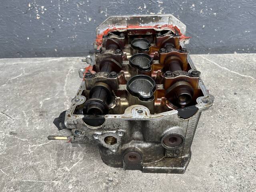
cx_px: 128
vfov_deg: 53.1
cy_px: 96
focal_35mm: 26
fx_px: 192
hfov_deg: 67.3
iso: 40
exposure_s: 1/269
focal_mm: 5.1
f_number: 1.6
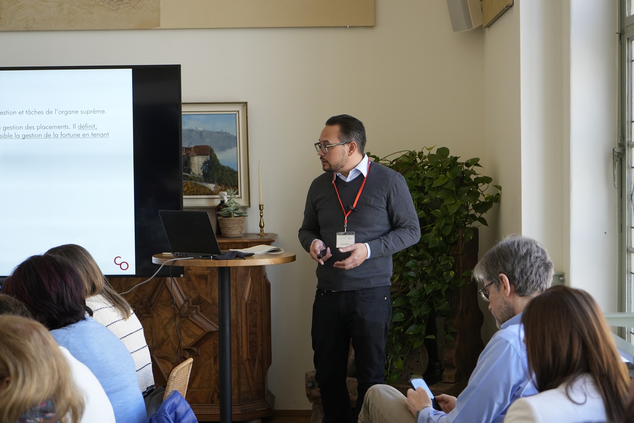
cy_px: 212
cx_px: 317
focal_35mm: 70
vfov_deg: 19.5
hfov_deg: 28.8
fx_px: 1233
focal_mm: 70
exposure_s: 1/100
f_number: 6.3
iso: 1000
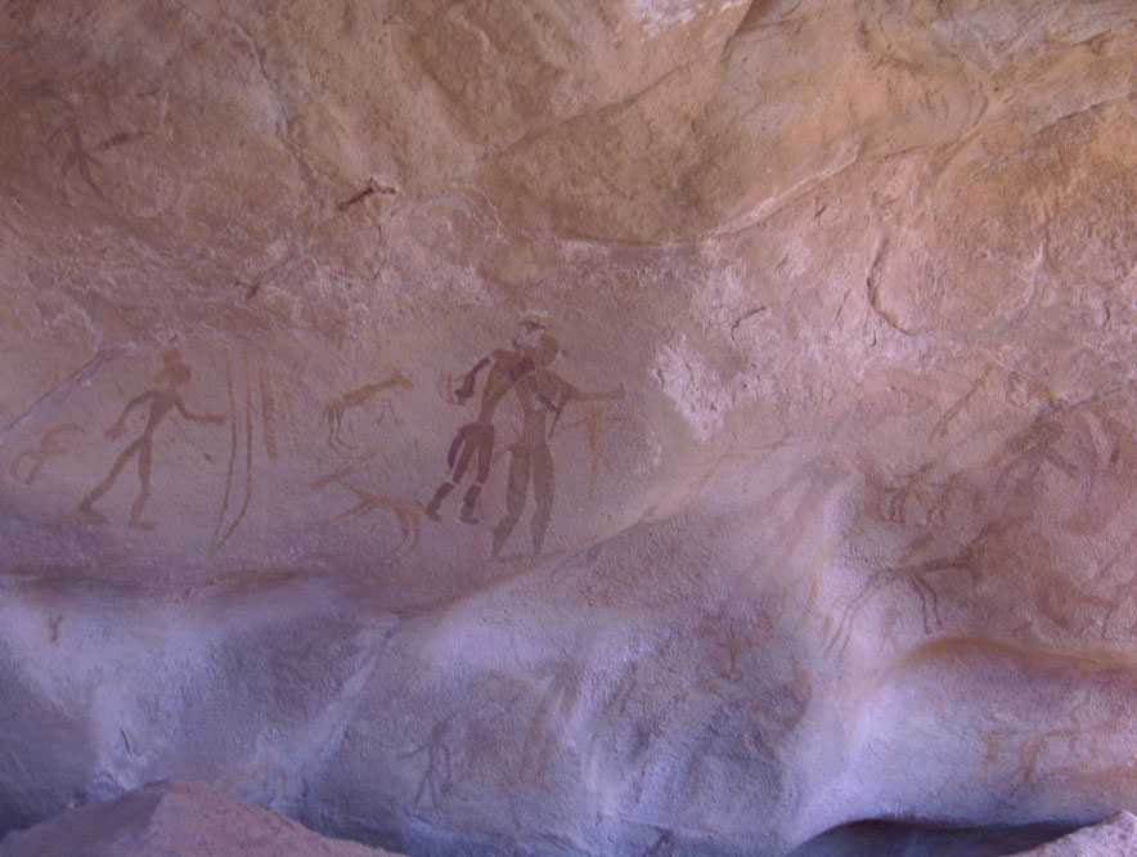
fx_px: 1809
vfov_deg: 26.6
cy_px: 428
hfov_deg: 34.9
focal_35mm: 55
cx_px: 568
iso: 161
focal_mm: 11.4
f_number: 3.2
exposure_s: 1/96
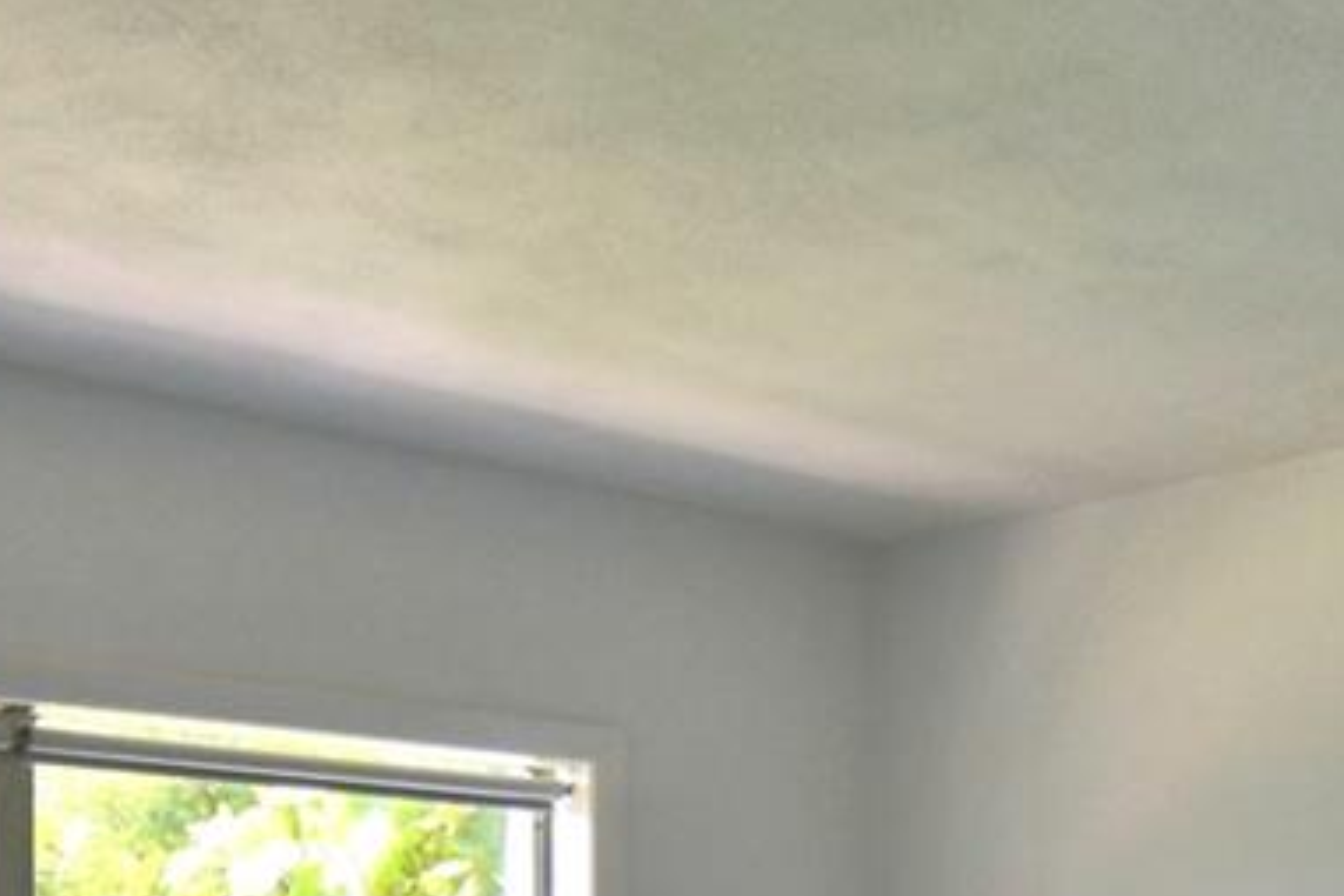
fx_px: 2352
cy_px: 1027
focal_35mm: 63
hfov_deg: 30.6
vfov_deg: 20.4
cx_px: 1192
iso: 220
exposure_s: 1/125
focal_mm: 10
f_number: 4.5
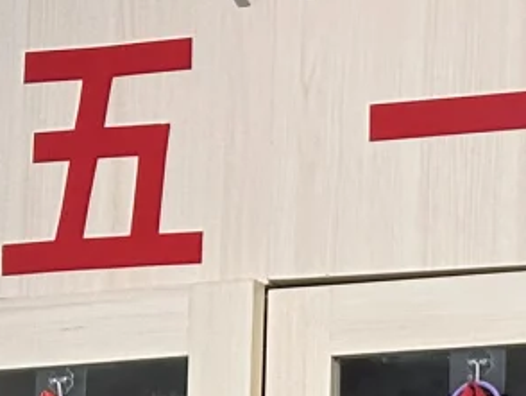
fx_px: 3574
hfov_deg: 7.8
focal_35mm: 235
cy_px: 796
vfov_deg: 6.2
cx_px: 1242
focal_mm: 6.86
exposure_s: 1/33
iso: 200
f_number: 1.78
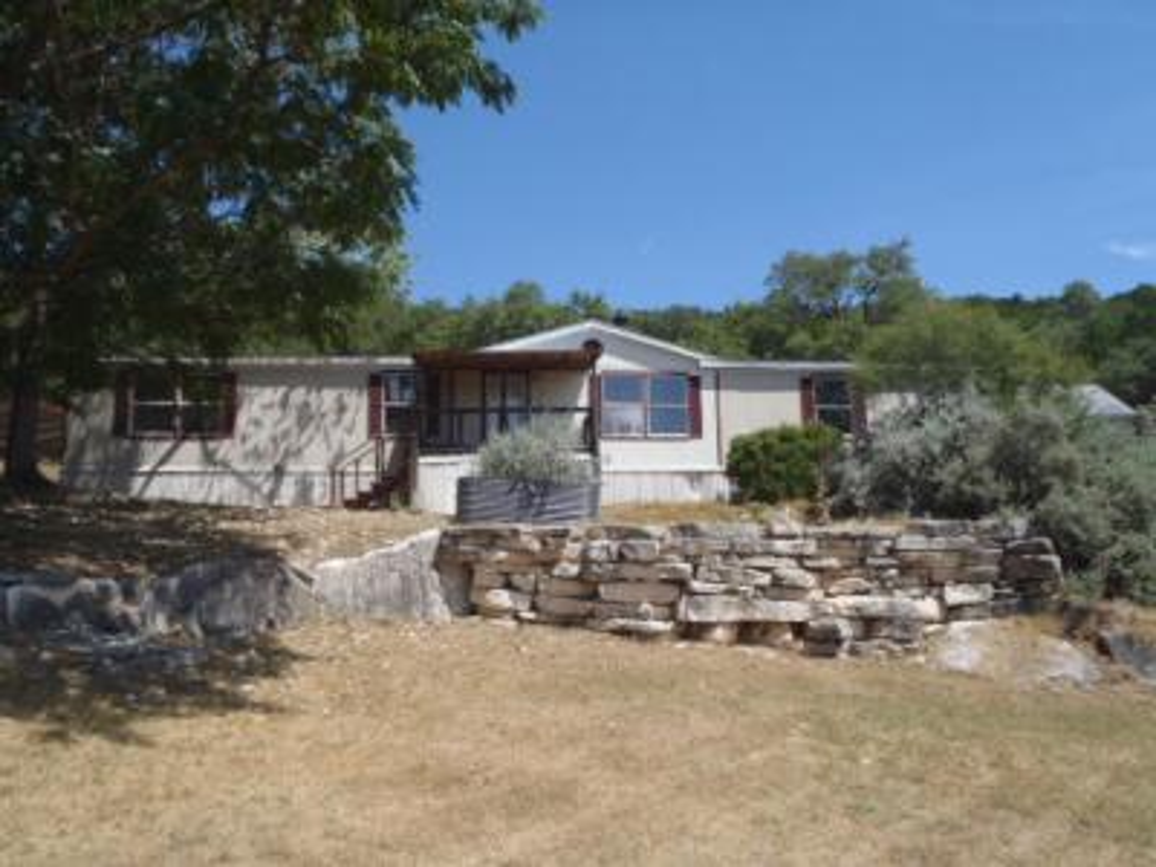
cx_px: 578
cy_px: 434
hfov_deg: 63.4
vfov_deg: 49.7
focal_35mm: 28
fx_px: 935
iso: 80
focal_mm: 5
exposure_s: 1/640
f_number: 3.9
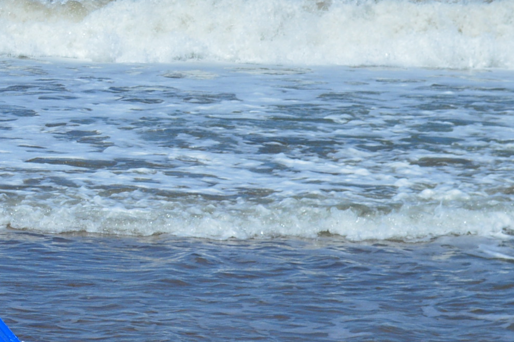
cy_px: 119
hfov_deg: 10.5
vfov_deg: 7.2
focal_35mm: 191
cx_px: -156
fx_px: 2725
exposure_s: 1/500
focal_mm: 42
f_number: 11
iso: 220
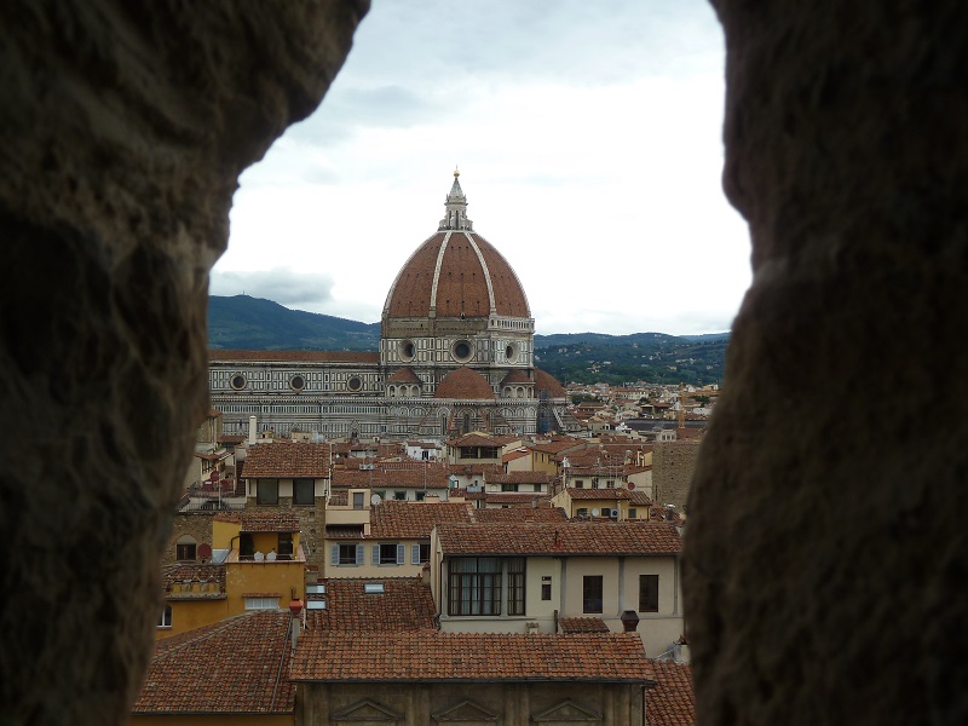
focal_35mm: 40
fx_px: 1119
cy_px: 363
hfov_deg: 46.8
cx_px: 484
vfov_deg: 36.0
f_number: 4
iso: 80
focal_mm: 6.5
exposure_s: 1/160
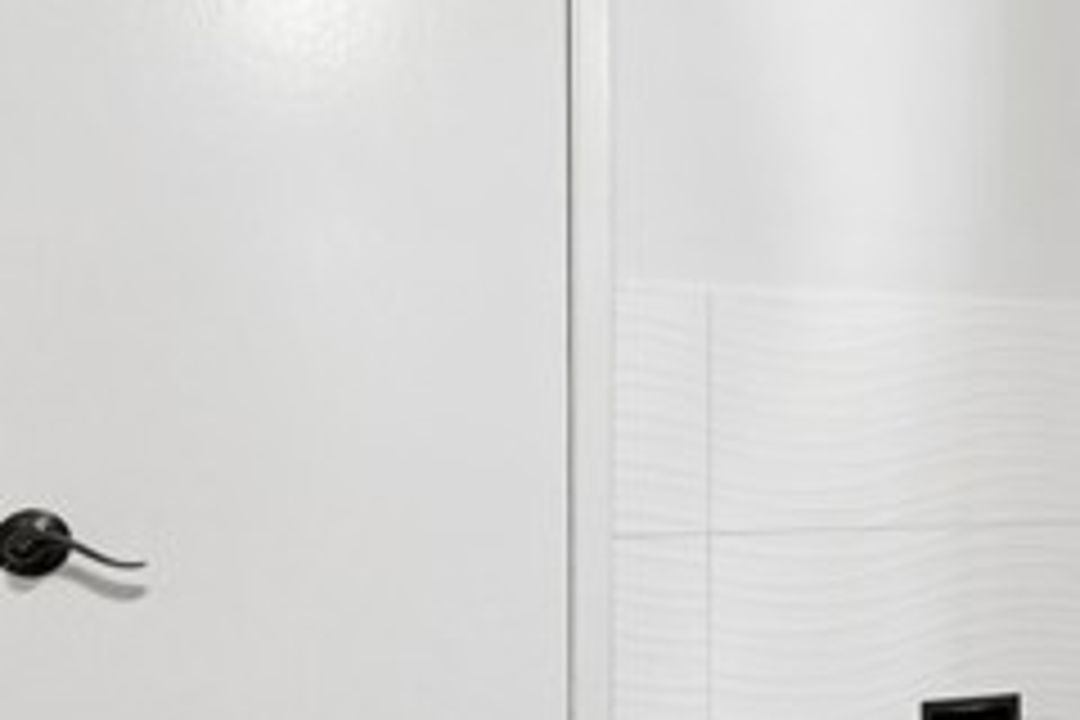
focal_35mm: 32
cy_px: 446
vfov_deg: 40.9
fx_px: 960
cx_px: 684
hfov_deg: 57.9
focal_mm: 12
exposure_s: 1/2.5
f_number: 8
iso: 250
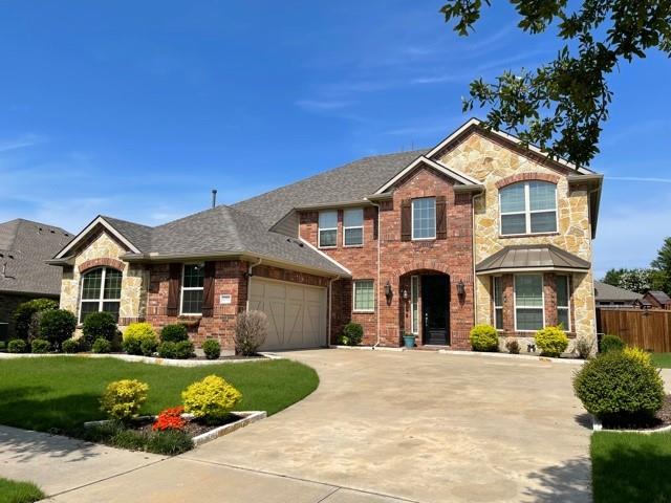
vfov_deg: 53.1
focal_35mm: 26
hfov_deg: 67.3
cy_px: 252
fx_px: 504
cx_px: 336
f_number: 1.6
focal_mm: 5.1
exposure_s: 1/4049
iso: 32
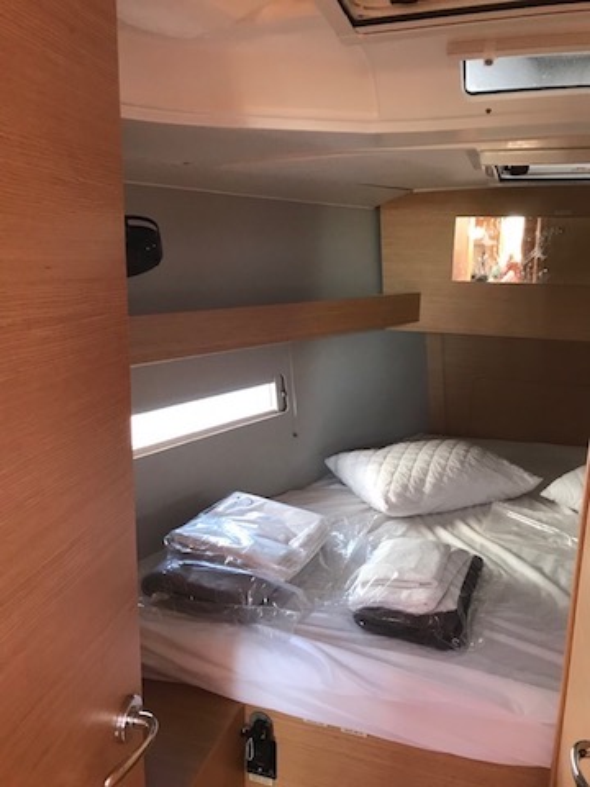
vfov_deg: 63.4
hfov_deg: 49.7
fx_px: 636
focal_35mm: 28
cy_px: 394
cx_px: 295
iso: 50
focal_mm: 3.99
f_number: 1.8
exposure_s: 1/17
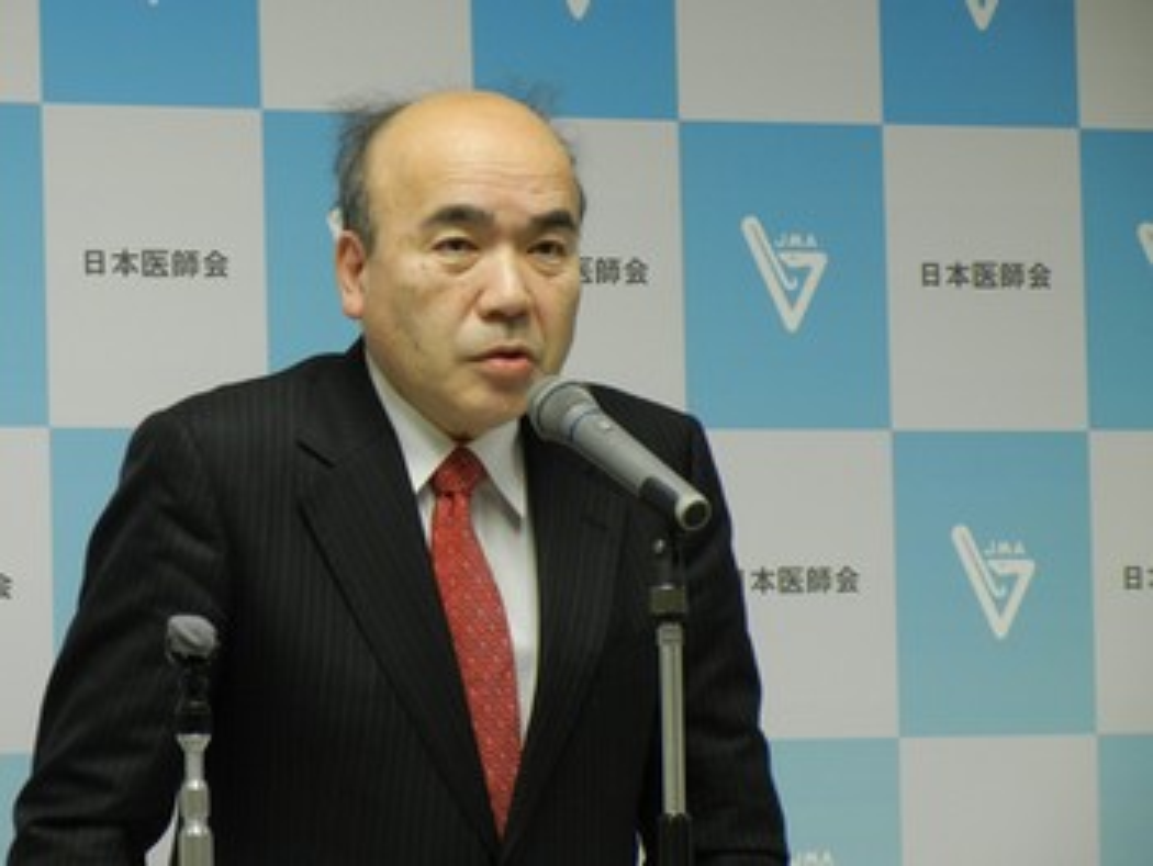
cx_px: 576
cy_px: 433
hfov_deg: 11.4
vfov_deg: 8.5
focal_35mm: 174
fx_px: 5800
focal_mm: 31.4
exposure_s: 1/22.4
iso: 400
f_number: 4.6
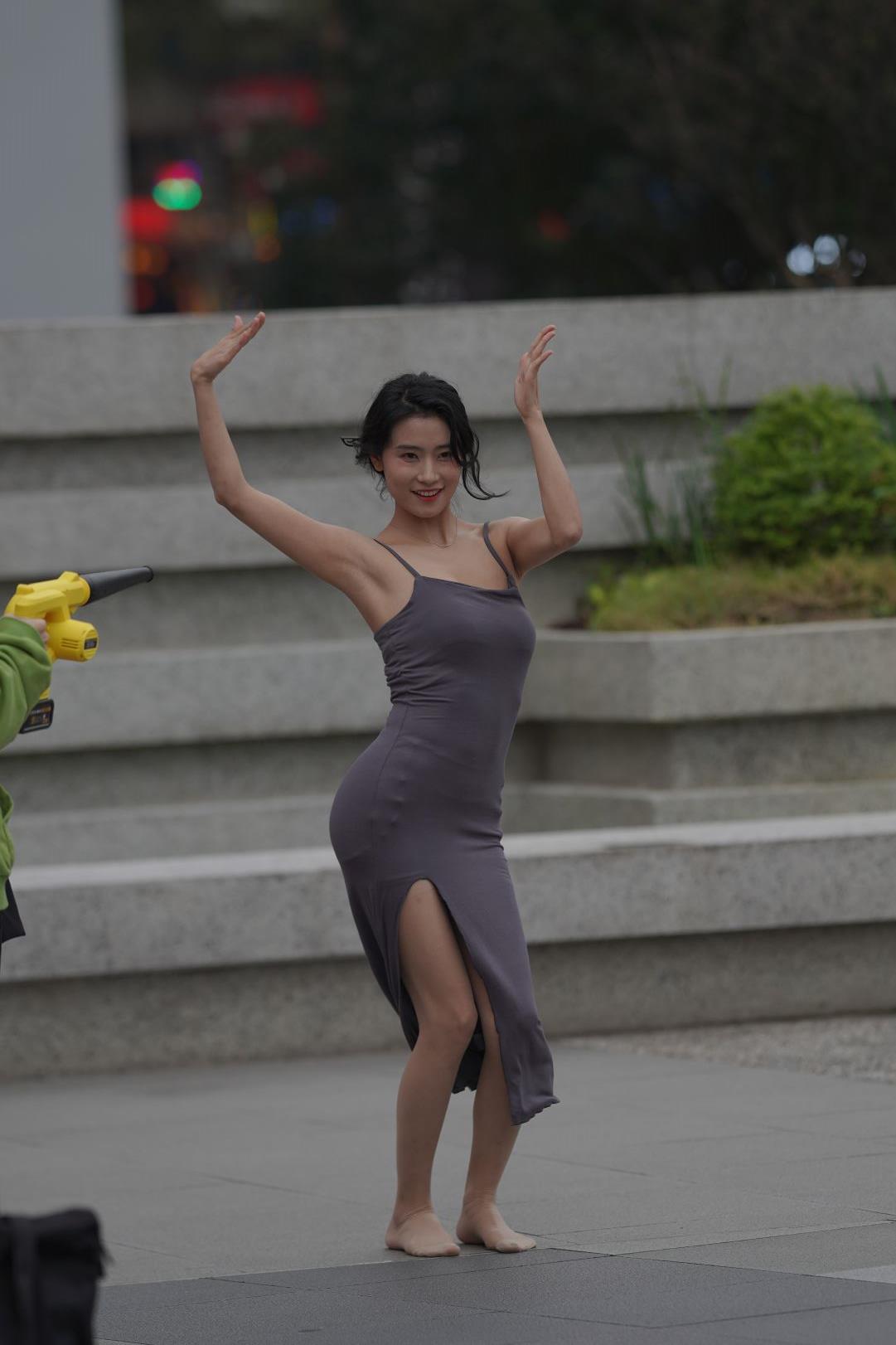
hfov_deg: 6.8
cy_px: 672
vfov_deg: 10.2
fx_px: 7542
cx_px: 448
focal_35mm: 202
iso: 100
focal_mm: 135
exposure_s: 1/400
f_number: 2.2
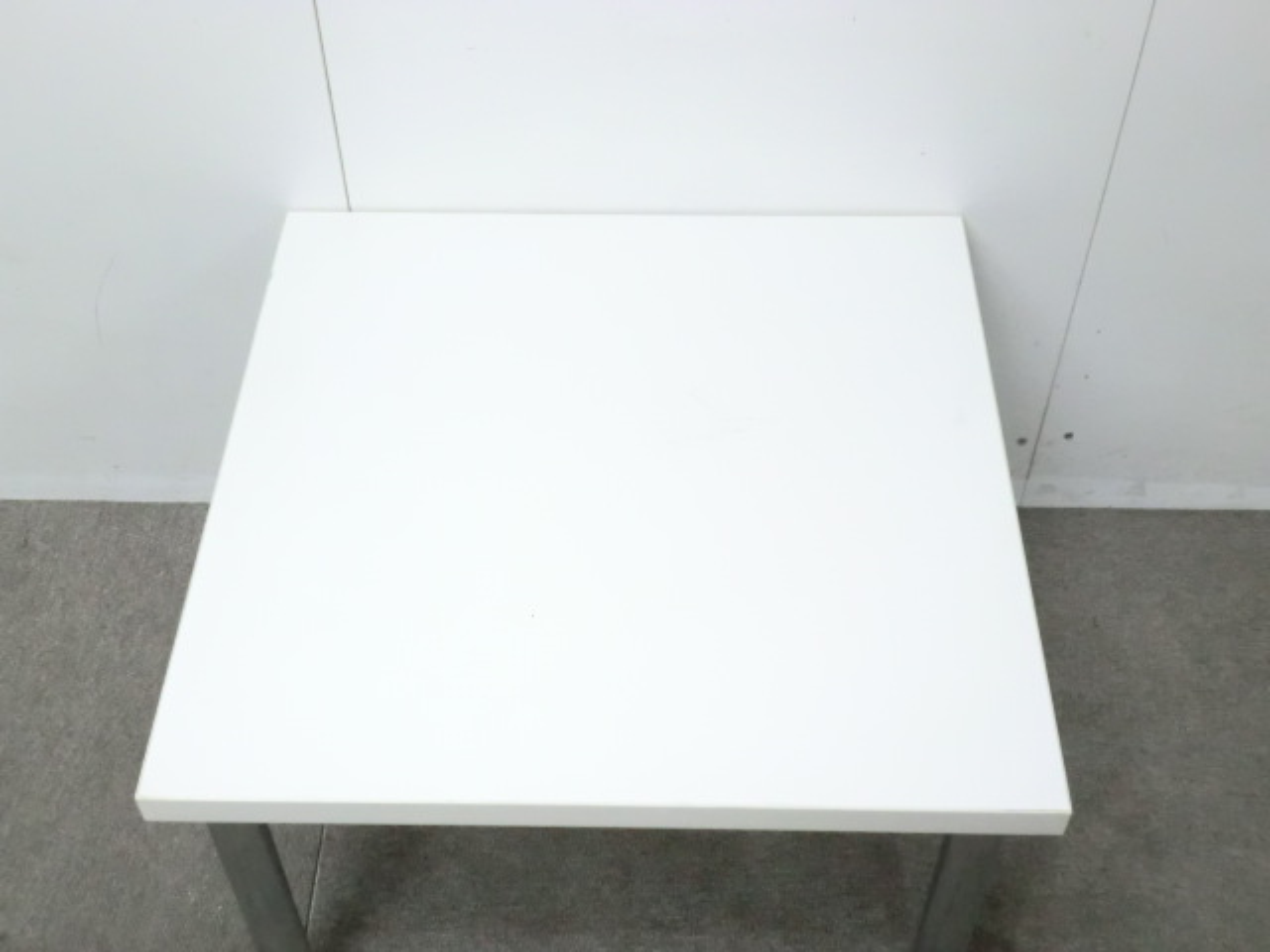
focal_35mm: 45
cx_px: 635
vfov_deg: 32.2
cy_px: 476
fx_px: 1651
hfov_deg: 42.1
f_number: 4.3
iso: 800
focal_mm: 8.2
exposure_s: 1/50
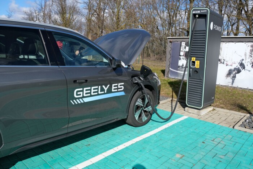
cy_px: 84
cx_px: 126
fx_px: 190
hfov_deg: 67.4
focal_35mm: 27
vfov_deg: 47.9
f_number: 5.6
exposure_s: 1/1250
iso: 320
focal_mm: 18
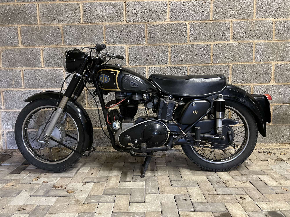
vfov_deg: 53.1
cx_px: 145
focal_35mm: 26
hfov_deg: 67.3
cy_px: 108
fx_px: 218
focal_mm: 4.2
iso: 640
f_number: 1.6
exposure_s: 1/33
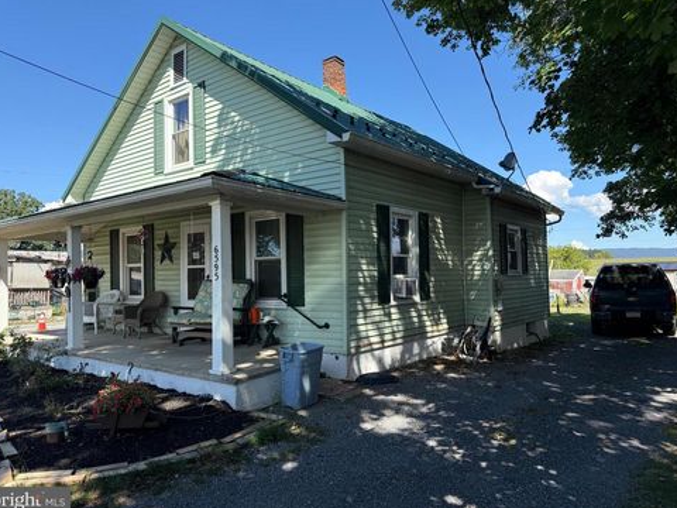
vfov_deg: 54.9
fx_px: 489
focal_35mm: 25
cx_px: 337
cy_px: 250
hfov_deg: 69.4
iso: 100
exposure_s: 1/1949
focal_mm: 6.76
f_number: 1.78
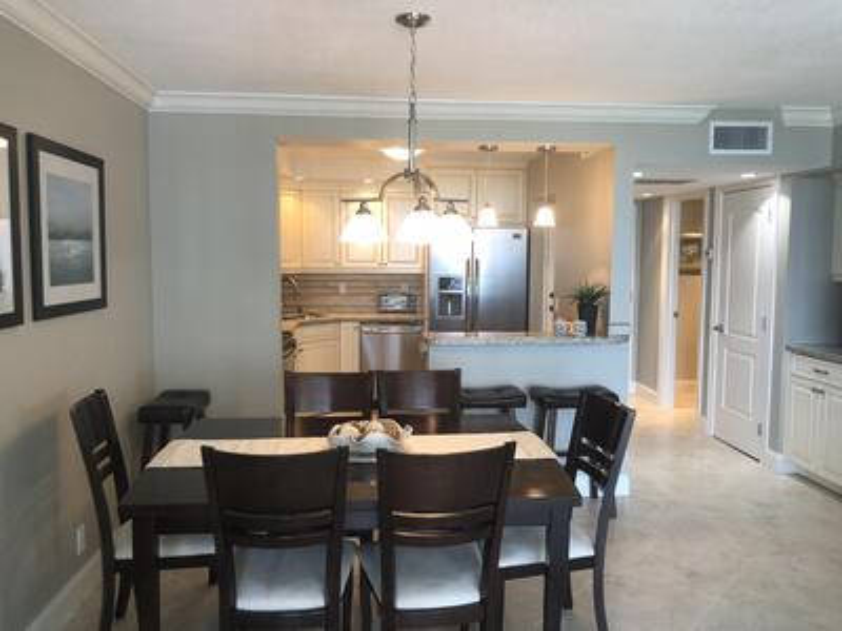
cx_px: 421
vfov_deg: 49.7
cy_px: 316
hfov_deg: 63.4
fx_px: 681
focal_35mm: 28
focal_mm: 3.99
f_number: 1.8
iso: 40
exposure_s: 1/30
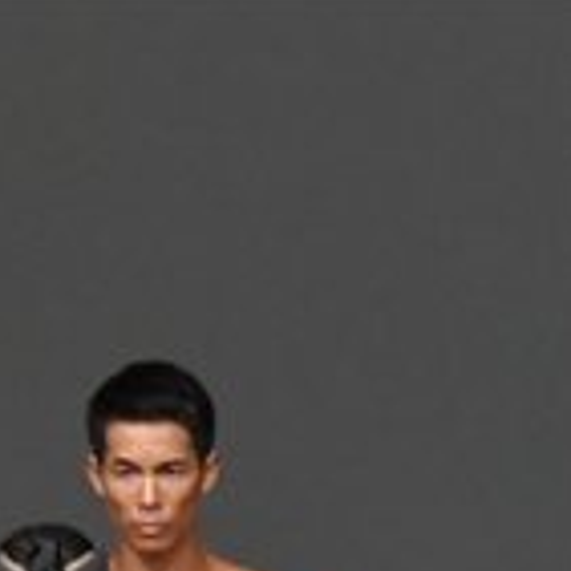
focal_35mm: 1117
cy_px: 1033
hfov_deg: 1.6
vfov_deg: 1.6
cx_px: -265
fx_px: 20846
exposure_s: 1/400
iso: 5000
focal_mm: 160
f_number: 5.6
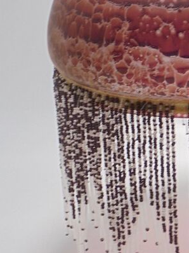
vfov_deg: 22.4
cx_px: 190
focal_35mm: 86
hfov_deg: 16.8
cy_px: 47
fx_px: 627
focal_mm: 6.9
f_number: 4.2
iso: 100
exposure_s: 1/30
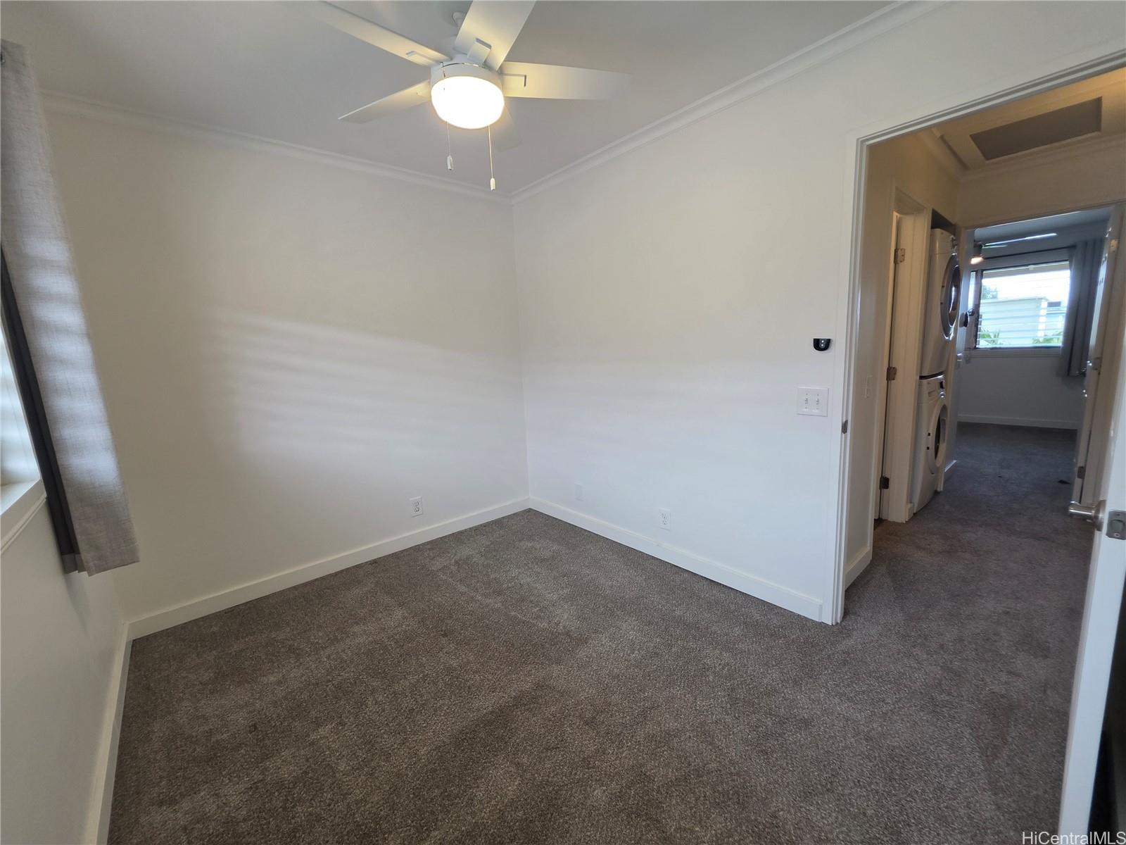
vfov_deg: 89.9
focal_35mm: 13
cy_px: 422
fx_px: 423
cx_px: 563
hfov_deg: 106.2
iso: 200
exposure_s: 1/120
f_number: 1.9
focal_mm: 2.2
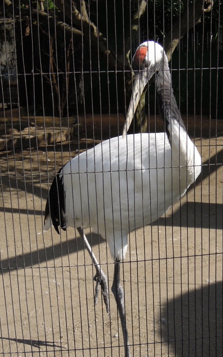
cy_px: 182
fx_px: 593
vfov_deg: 33.5
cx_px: 146
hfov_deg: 21.2
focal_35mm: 61
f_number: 3.5
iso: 160
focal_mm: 8.1
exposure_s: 1/1250
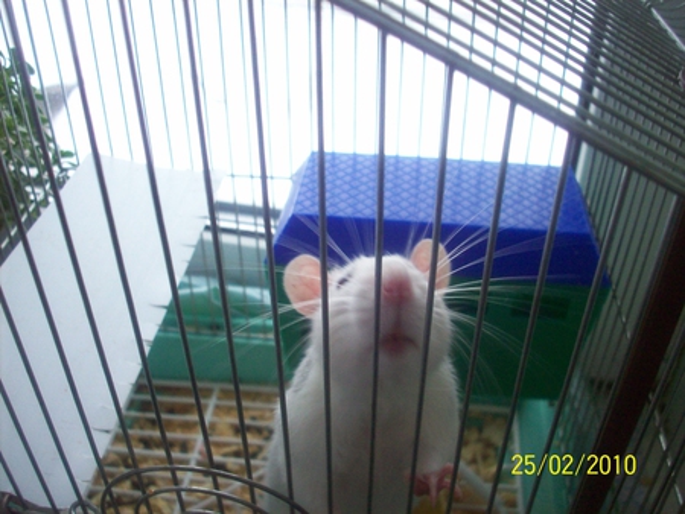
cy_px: 257
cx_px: 342
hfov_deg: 50.1
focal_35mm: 37
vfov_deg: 38.7
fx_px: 733
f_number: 2.8
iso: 160
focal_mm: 6.2
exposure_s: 1/18
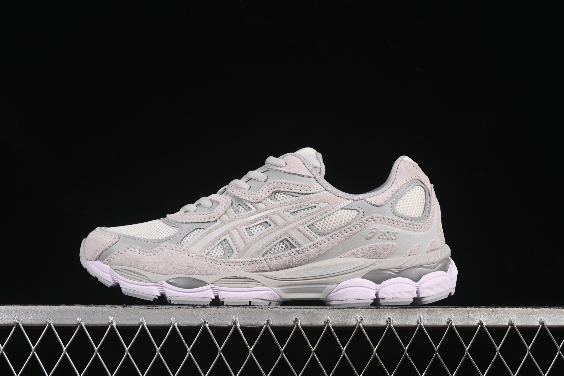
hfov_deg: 27.0
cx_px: 282
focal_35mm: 75
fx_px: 1175
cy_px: 188
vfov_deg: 18.2
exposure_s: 1/80
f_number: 8
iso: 160
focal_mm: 50
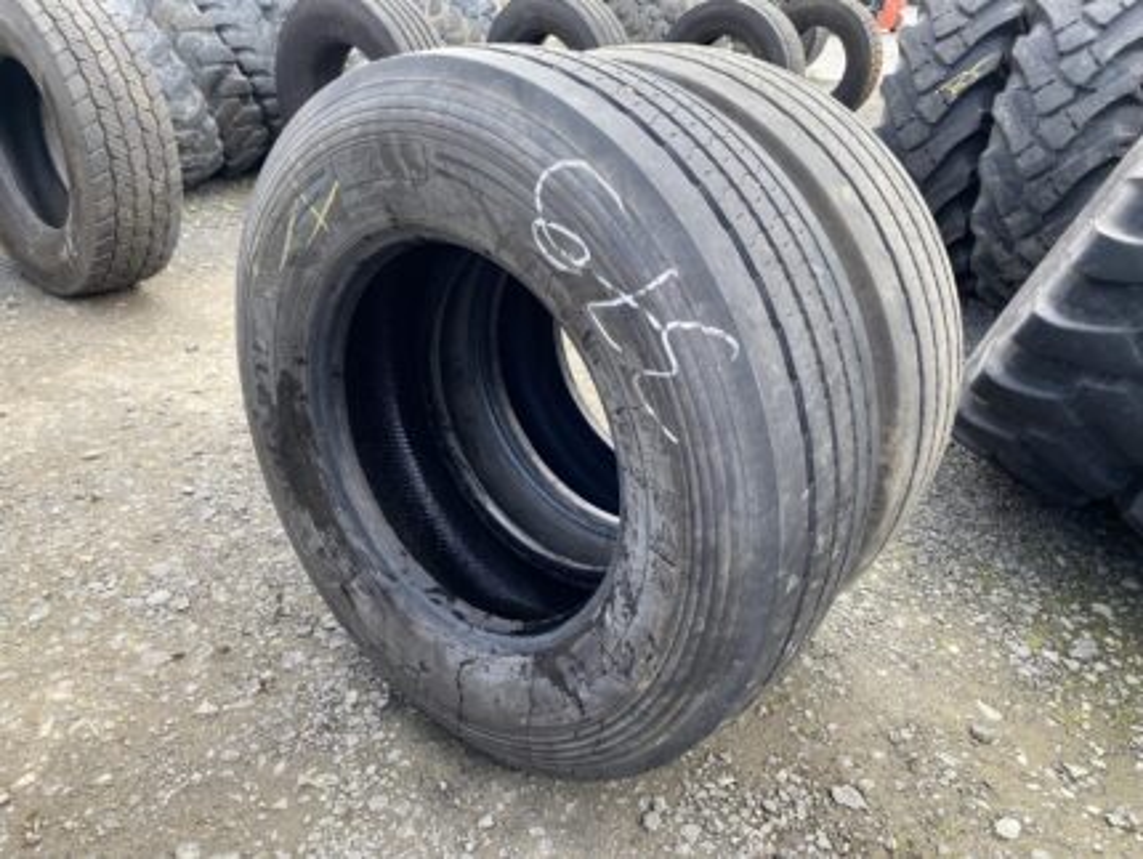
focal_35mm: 26
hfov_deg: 67.3
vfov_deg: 53.1
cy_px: 430
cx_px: 572
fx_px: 859
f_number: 1.8
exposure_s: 1/237
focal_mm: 4.25
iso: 32
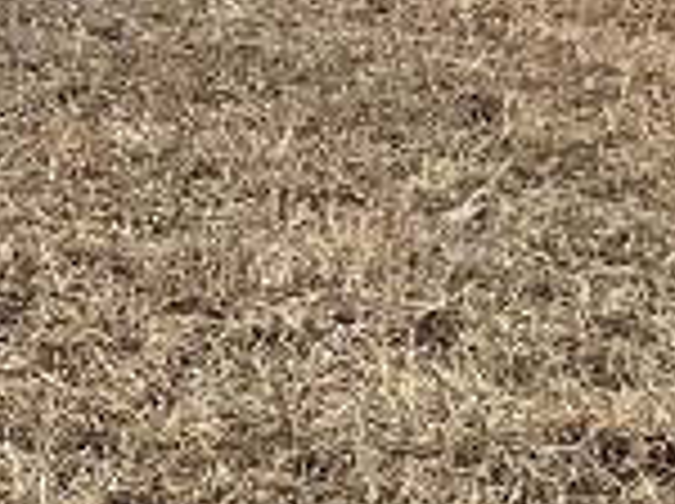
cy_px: -184
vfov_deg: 7.4
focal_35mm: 198
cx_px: -1094
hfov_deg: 8.8
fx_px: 3855
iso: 16
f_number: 1.8
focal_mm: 3
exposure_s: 1/593
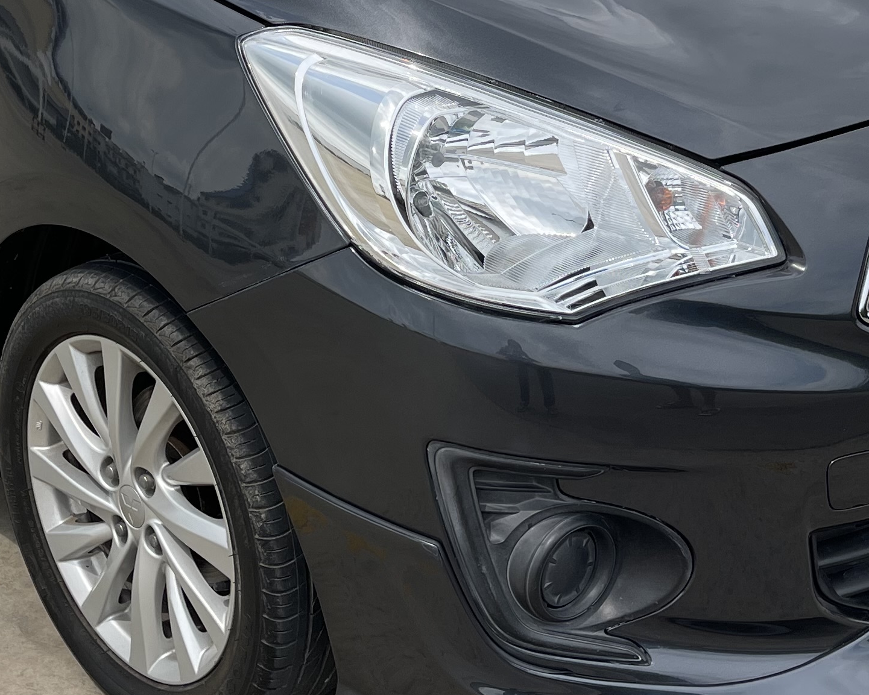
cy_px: 101
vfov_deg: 21.2
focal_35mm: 71
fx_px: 1826
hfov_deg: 26.7
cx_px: 361
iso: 32
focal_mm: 5.1
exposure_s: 1/2597
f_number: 1.6
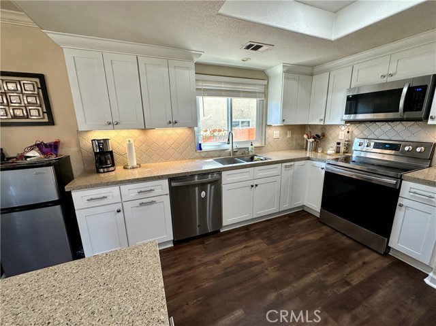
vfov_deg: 85.6
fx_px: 176
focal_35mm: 14
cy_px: 163
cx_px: 218
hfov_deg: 102.1
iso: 125
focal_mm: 2.22
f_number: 2.2
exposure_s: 1/120
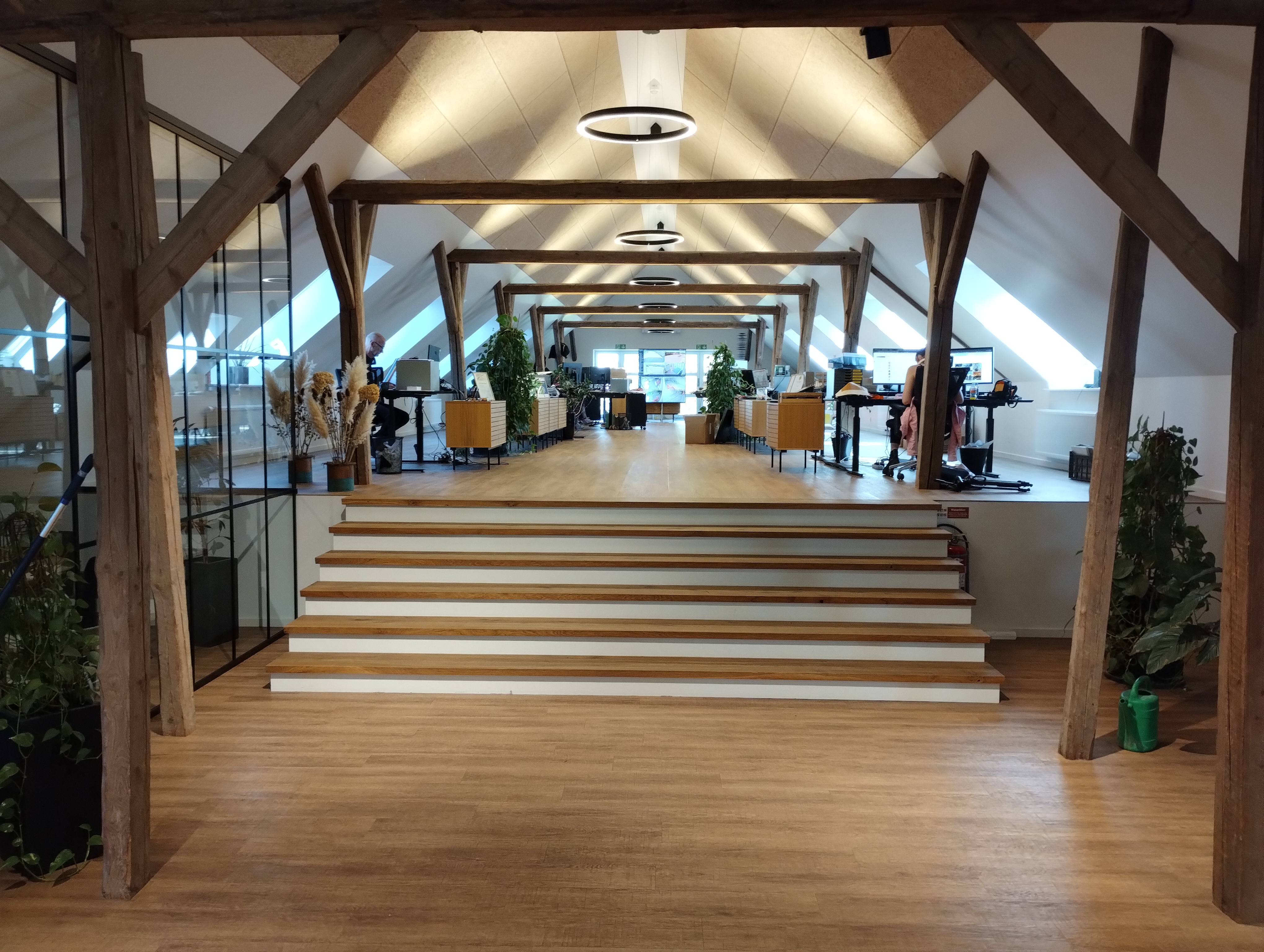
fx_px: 1024
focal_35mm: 28
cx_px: 632
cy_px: 476
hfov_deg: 63.4
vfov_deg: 49.9
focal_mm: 4.27
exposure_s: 1/33
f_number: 1.8
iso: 500
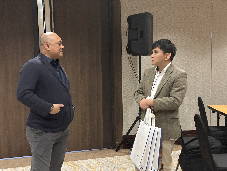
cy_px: 86
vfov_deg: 30.3
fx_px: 315
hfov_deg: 39.7
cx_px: 114
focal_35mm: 48
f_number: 1.78
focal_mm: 6.86
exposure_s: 1/33
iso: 400
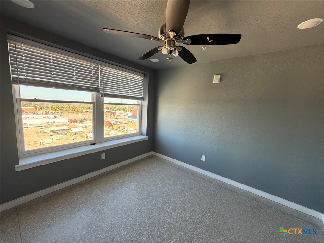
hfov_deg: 102.1
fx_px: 131
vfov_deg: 85.7
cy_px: 122
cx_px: 162
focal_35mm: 14
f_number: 2.2
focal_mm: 2.22
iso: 100
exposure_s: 1/121
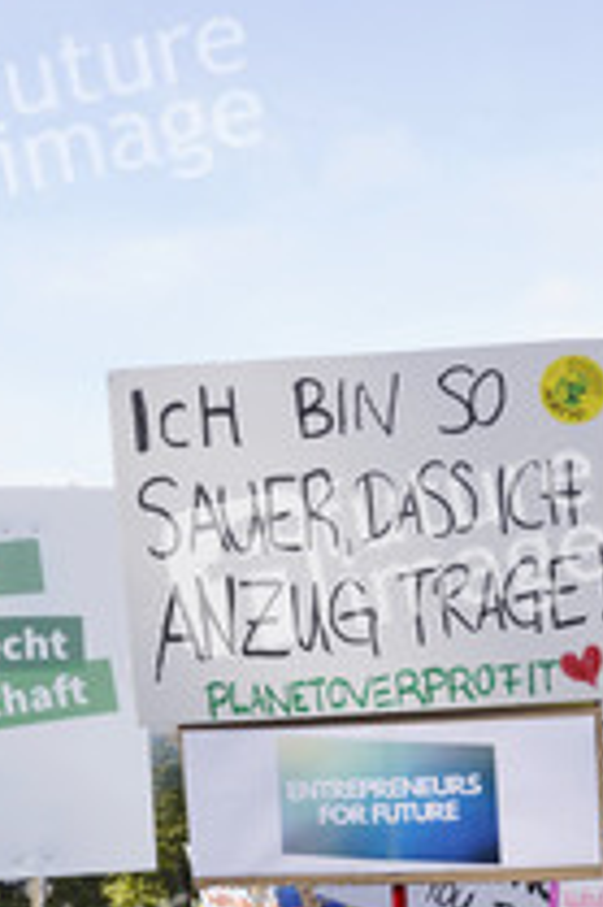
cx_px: 512
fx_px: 1686
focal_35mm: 67
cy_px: 772
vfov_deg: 29.2
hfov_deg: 20.0
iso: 160
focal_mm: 35
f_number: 9
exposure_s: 1/125
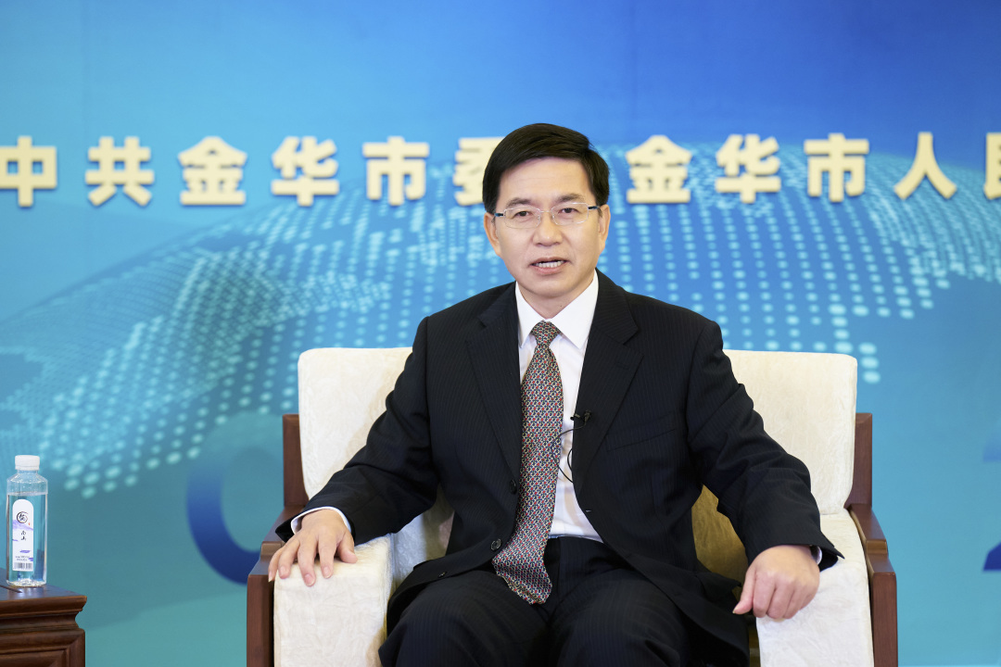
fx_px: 3948
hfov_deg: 14.4
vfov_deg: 9.7
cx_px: 500
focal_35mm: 142
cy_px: 334
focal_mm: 142
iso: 1600
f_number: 3.5
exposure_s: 1/100
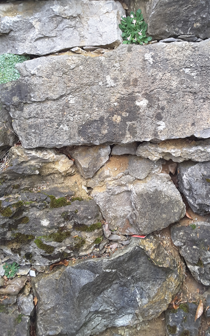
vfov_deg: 45.8
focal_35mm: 43
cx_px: 121
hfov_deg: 29.8
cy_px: 127
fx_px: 394
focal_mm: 2.9
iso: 50
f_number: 1.9
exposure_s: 1/40
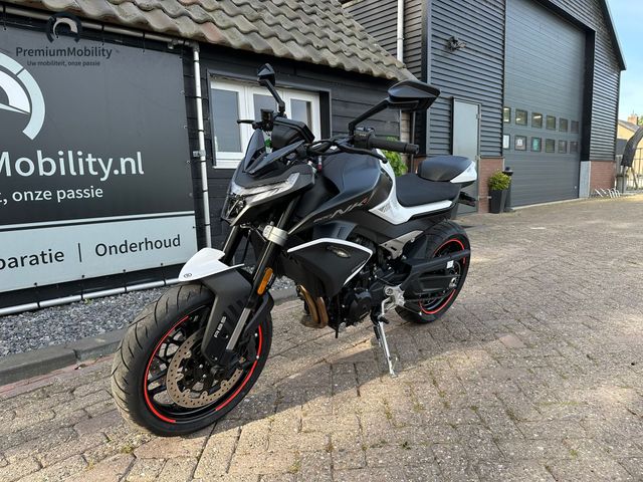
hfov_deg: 71.6
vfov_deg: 56.8
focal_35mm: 24
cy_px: 241
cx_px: 322
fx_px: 446
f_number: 1.78
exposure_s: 1/604
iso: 80
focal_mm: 6.86
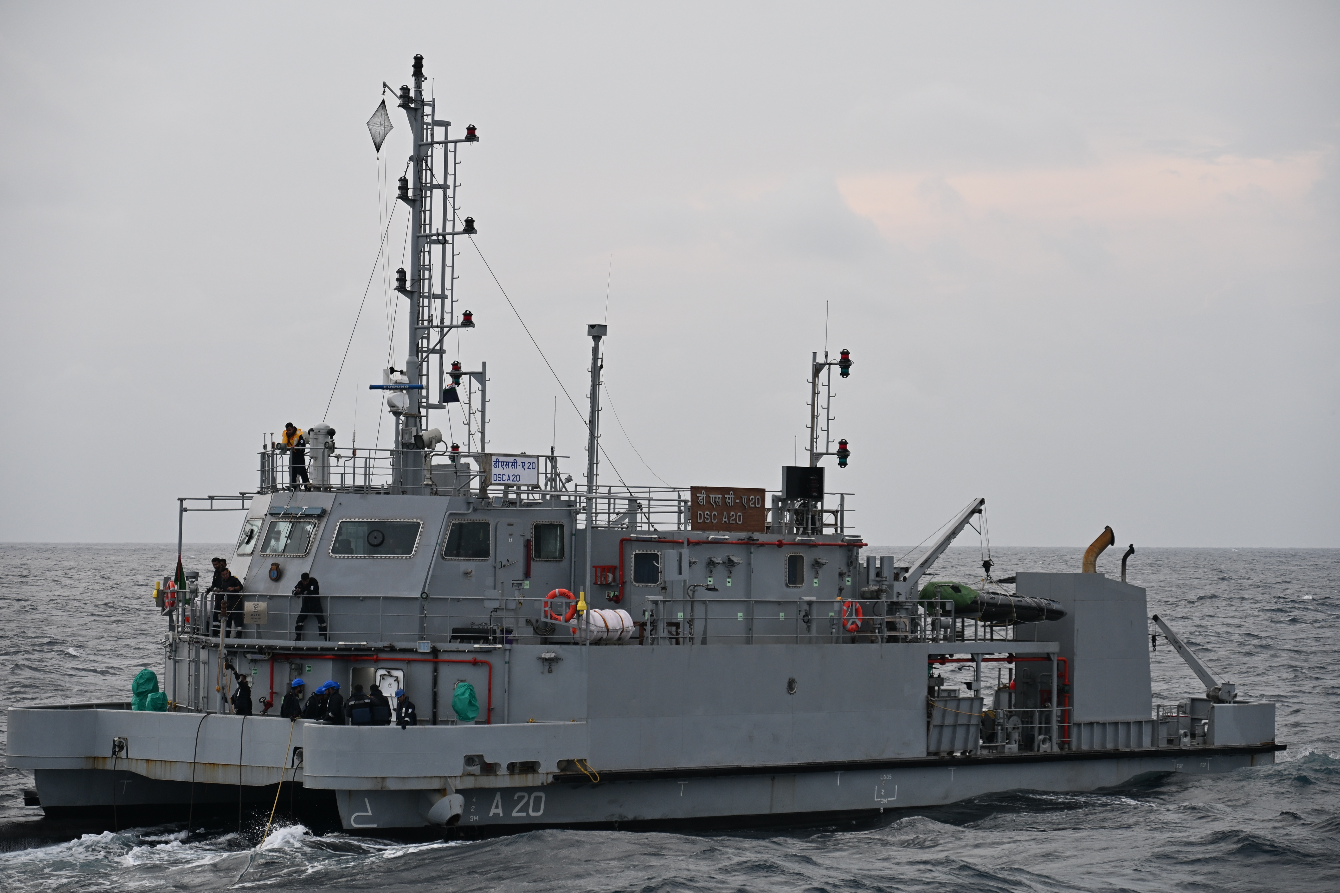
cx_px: 670
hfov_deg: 19.2
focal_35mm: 106
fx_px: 3964
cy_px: 446
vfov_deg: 12.9
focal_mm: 71
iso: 200
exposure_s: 1/250
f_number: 5.6
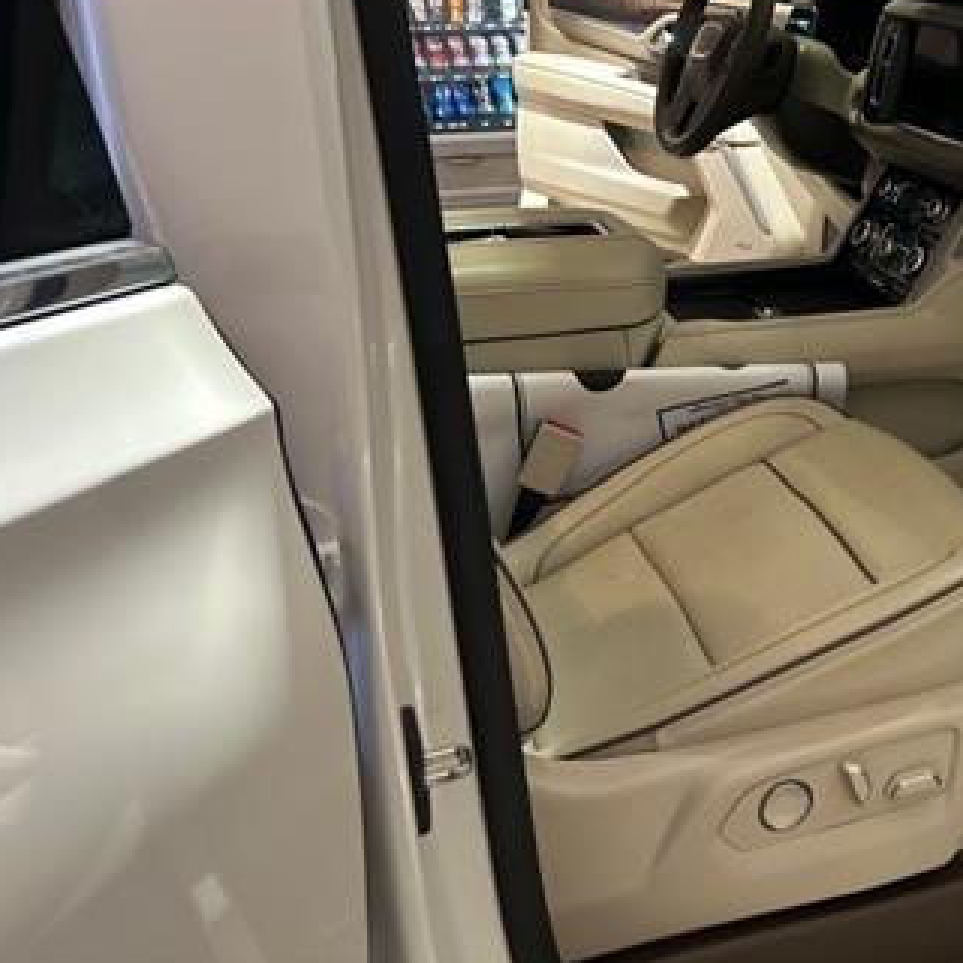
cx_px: 897
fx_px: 1448
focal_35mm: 46
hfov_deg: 34.4
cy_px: 247
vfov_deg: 36.0
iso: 320
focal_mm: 5.7
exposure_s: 1/58
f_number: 1.5
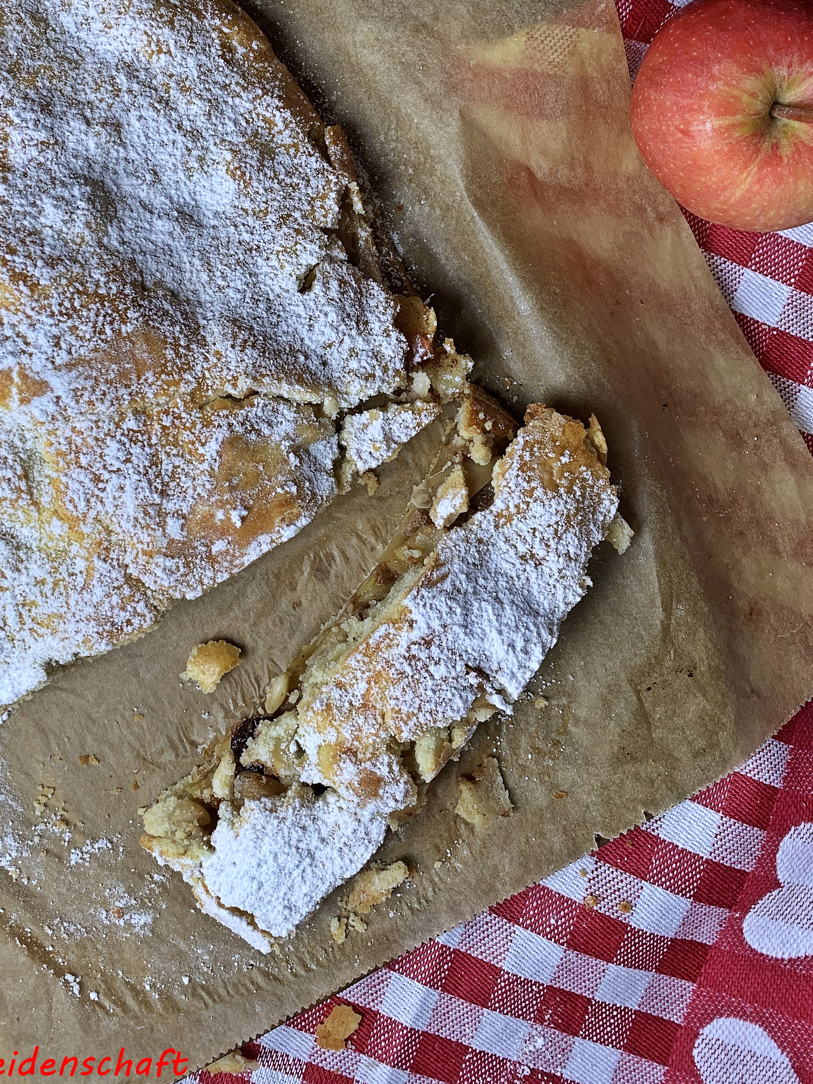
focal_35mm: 37
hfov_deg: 38.5
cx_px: 311
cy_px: 327
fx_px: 1159
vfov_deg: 48.9
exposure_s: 1/100
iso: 50
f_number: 1.8
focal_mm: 4.25
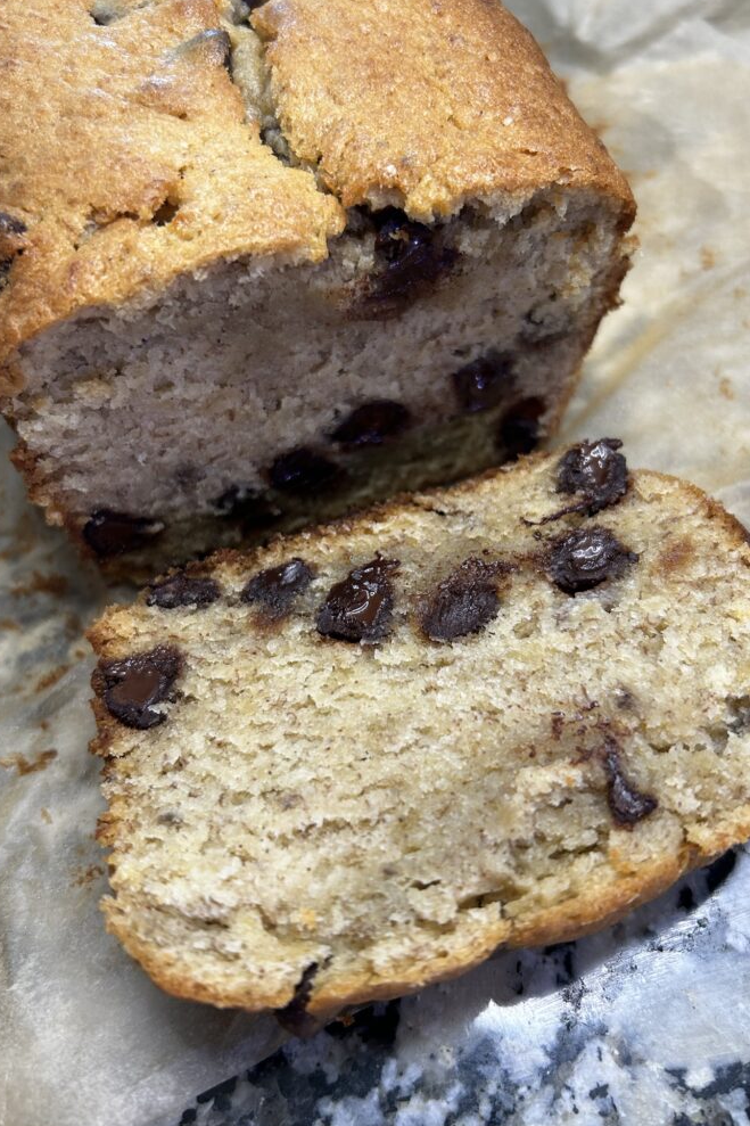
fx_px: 875
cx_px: 387
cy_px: 552
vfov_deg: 65.5
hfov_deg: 46.4
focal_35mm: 28
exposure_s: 1/87
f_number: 1.5
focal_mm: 5.7
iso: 125
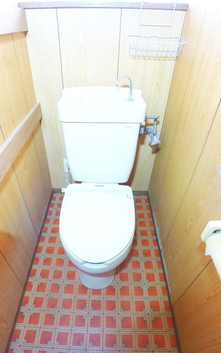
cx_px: 103
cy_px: 175
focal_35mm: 26
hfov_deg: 47.6
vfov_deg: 70.4
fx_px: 251
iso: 400
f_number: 2
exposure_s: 1/8
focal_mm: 5.1
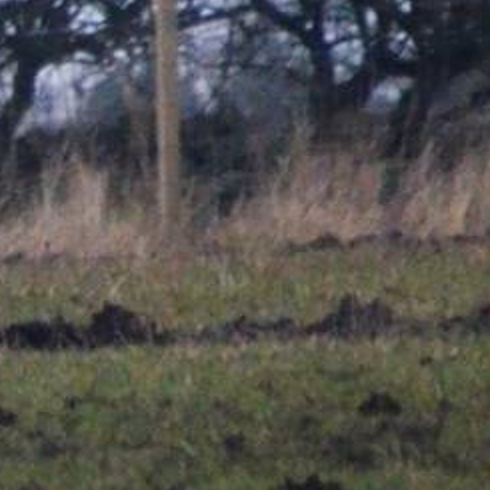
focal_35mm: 2248
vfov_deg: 0.8
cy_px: -192
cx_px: -1054
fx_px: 36001
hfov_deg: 0.8
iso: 2500
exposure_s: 1/500
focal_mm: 270
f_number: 6.3
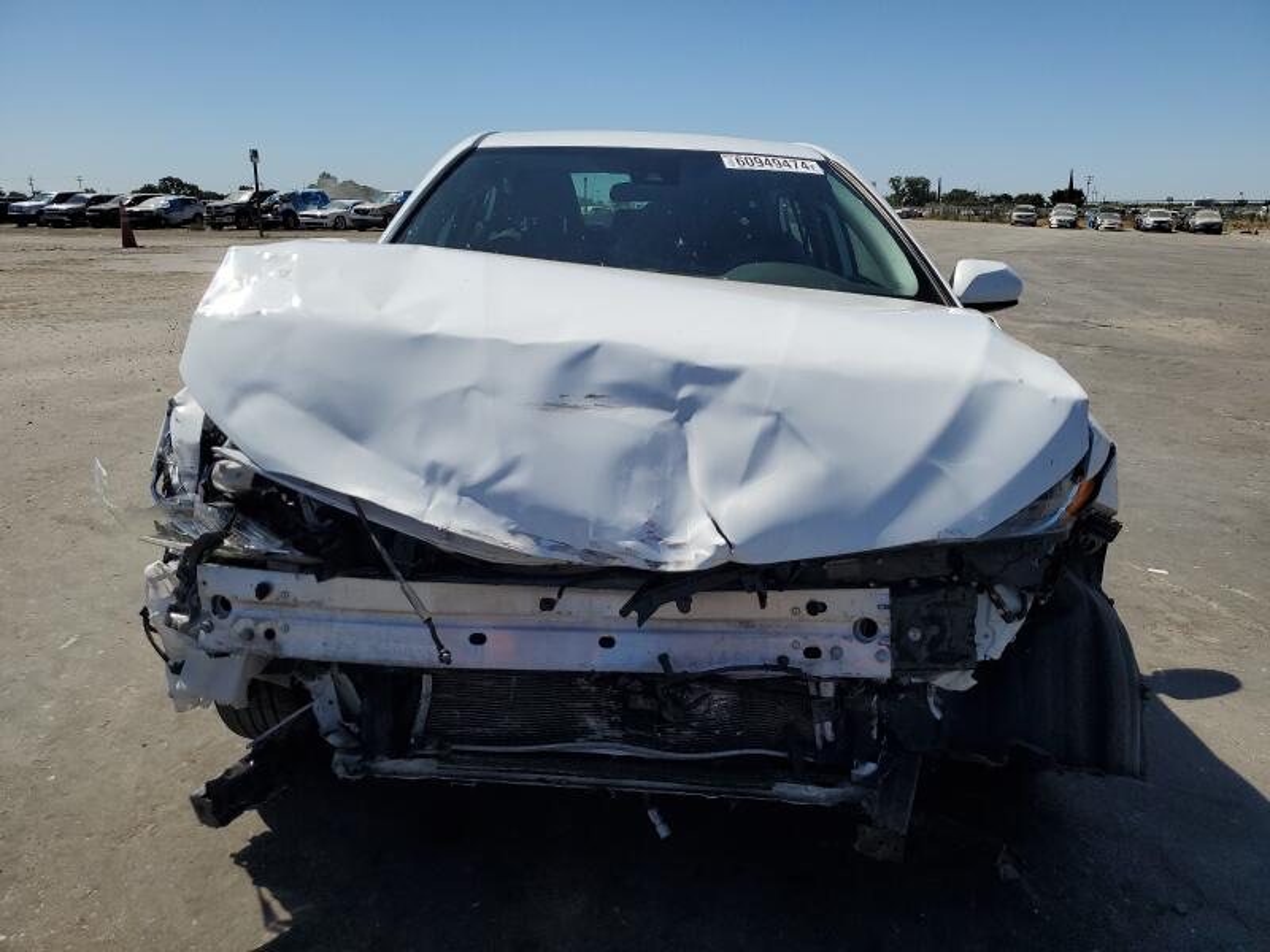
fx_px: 954
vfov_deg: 53.1
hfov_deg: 67.3
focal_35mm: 26
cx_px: 635
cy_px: 476
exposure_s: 1/10000
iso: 50
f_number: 1.5
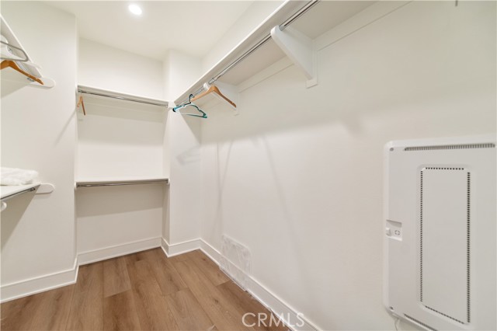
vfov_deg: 81.1
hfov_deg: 104.3
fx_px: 193
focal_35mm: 14
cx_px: 248
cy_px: 166
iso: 400
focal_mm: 14
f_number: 2.8
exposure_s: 1/125
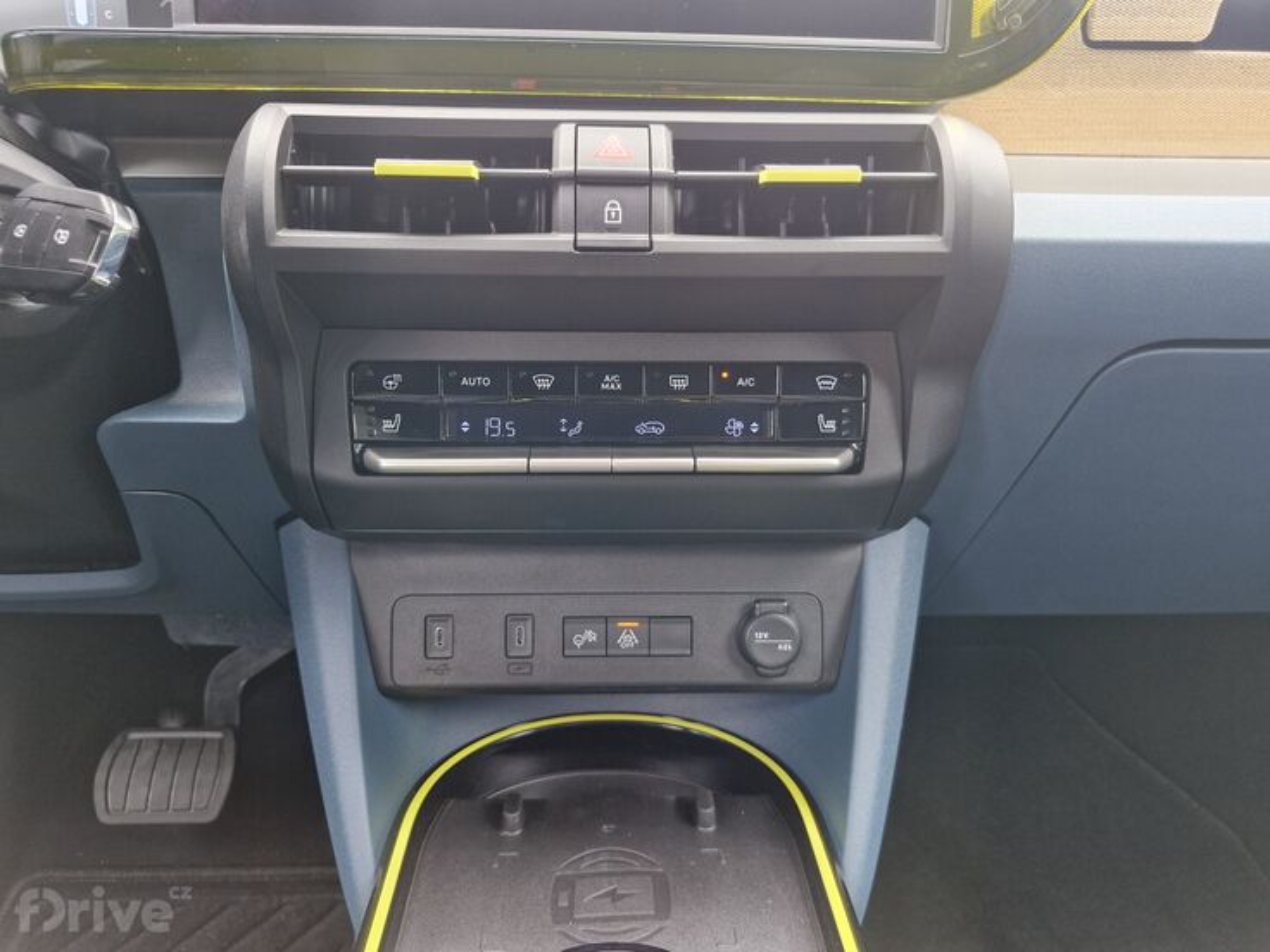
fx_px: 844
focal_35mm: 23
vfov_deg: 58.9
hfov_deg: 73.9
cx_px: 635
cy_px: 476
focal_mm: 5.54
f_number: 1.8
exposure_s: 1/100
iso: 250
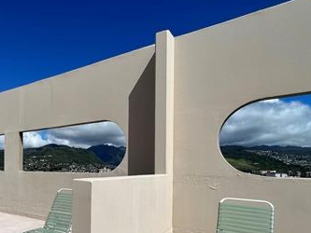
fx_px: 225
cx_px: 56
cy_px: 169
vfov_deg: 53.0
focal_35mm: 25
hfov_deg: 62.6
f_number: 1.8
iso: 32
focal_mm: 1.57
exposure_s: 1/4219
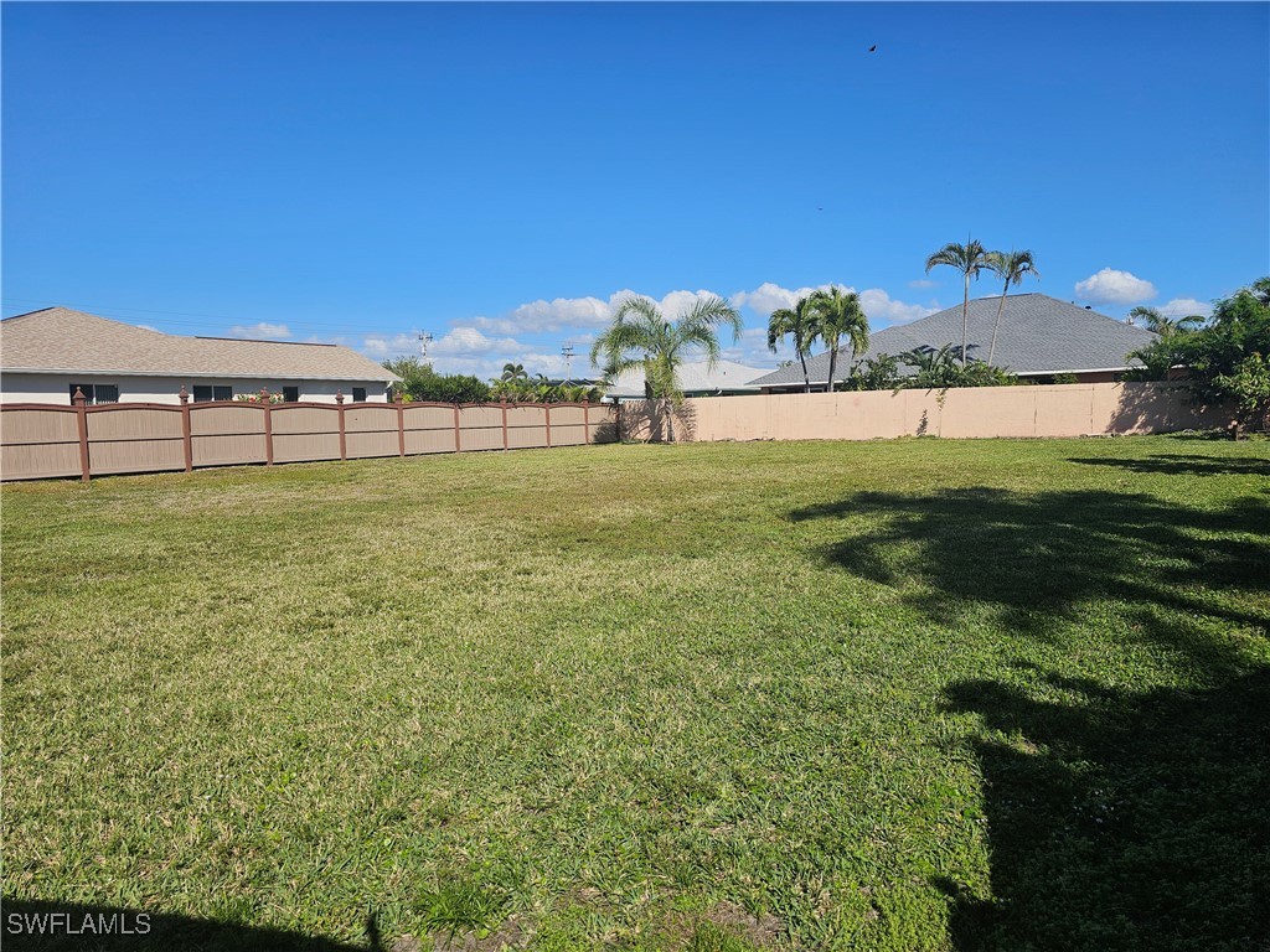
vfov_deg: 58.9
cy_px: 476
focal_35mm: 23
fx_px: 844
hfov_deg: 73.9
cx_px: 635
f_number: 1.7
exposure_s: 1/1395
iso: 10
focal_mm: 6.3
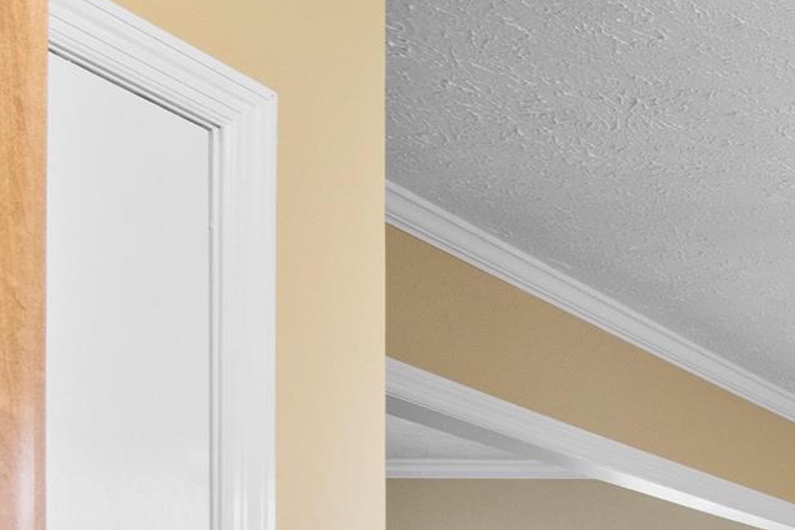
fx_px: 1590
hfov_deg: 19.2
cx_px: 1523
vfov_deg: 17.6
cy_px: 720
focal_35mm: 72
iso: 100
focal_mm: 10
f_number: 4.5
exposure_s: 2
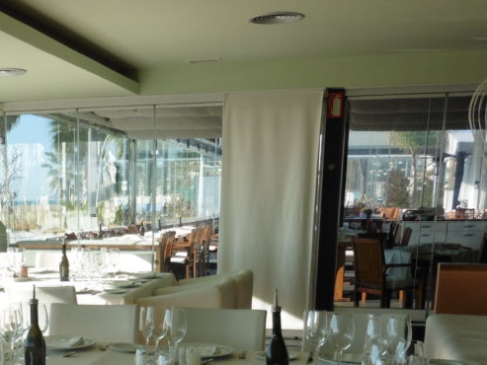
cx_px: 59
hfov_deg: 32.3
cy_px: 408
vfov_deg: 23.9
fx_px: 802
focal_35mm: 57
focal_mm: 4.3
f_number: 4
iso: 100
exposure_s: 1/400
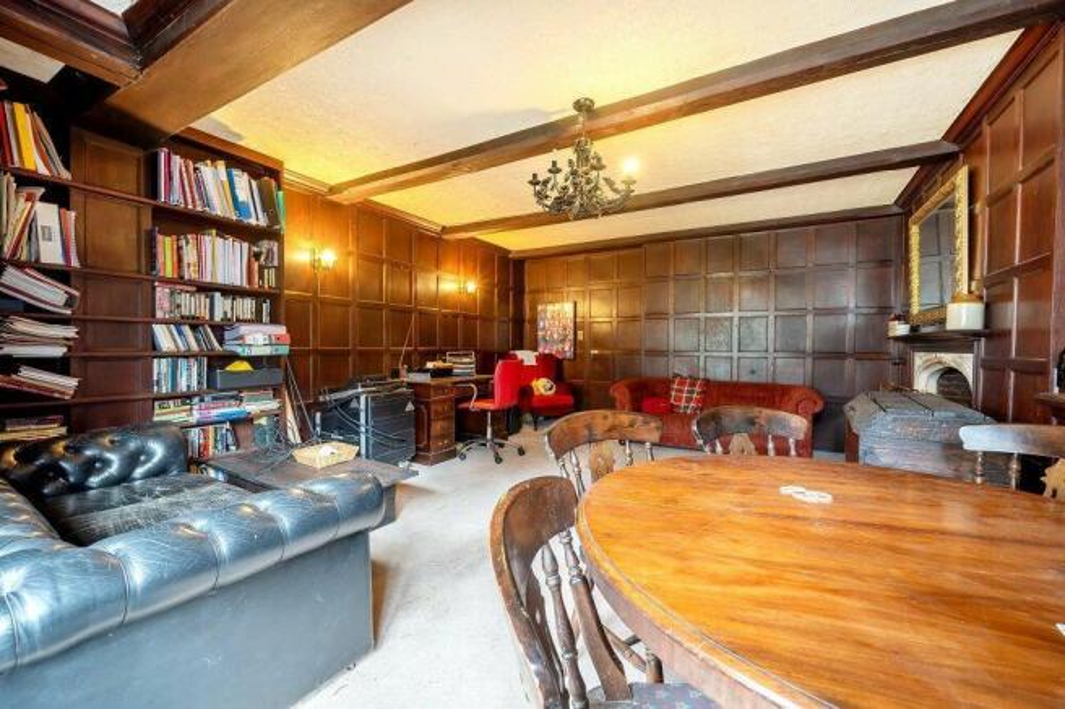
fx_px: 414
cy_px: 354
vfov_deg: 81.2
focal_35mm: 14
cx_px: 532
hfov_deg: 104.3
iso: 100
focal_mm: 14
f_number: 8
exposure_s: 2
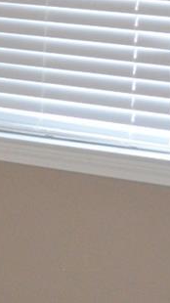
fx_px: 1830
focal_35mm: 228
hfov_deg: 5.0
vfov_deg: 9.4
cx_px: -373
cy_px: 25
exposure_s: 1/60
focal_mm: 30
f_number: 4.5
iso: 2200
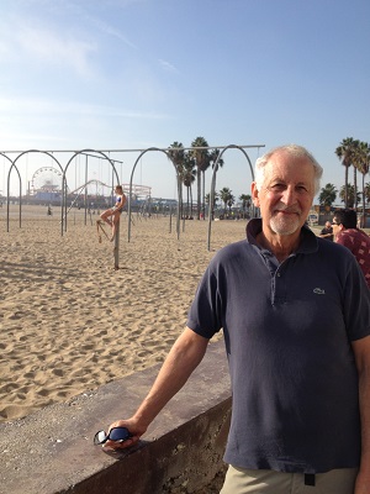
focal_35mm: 35
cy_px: 247
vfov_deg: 52.6
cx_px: 185
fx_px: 499
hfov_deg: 40.7
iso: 50
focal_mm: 4.28
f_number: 2.4
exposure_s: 1/1416
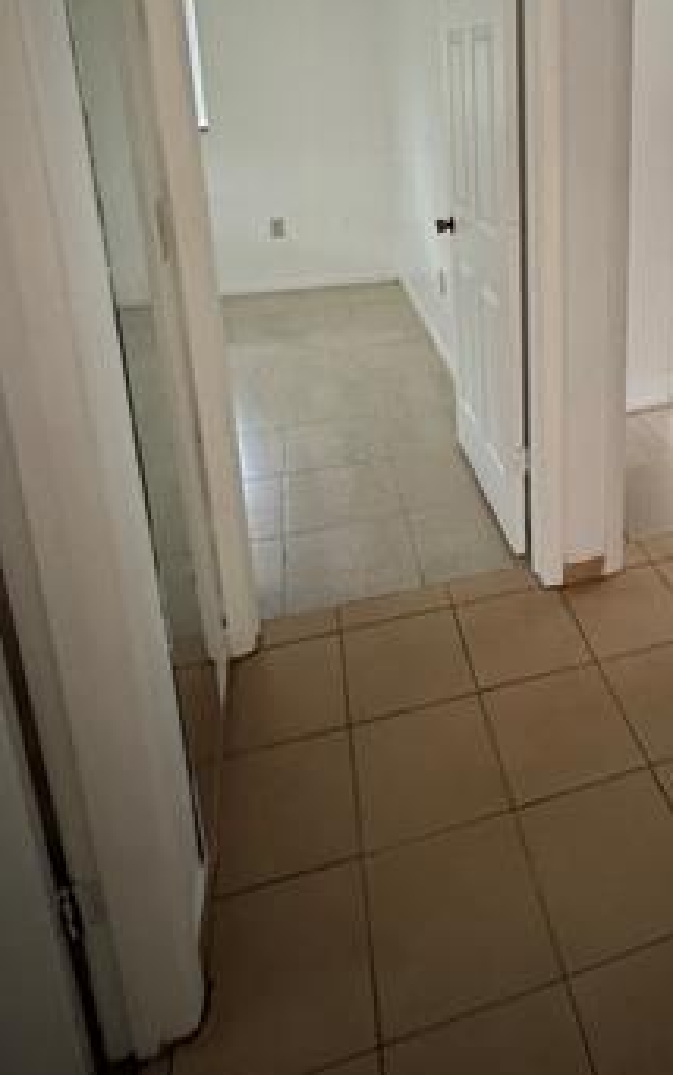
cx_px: 528
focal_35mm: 26
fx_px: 762
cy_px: 255
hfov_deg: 45.5
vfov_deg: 65.6
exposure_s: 1/60
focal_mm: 2.22
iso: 1000
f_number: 2.2
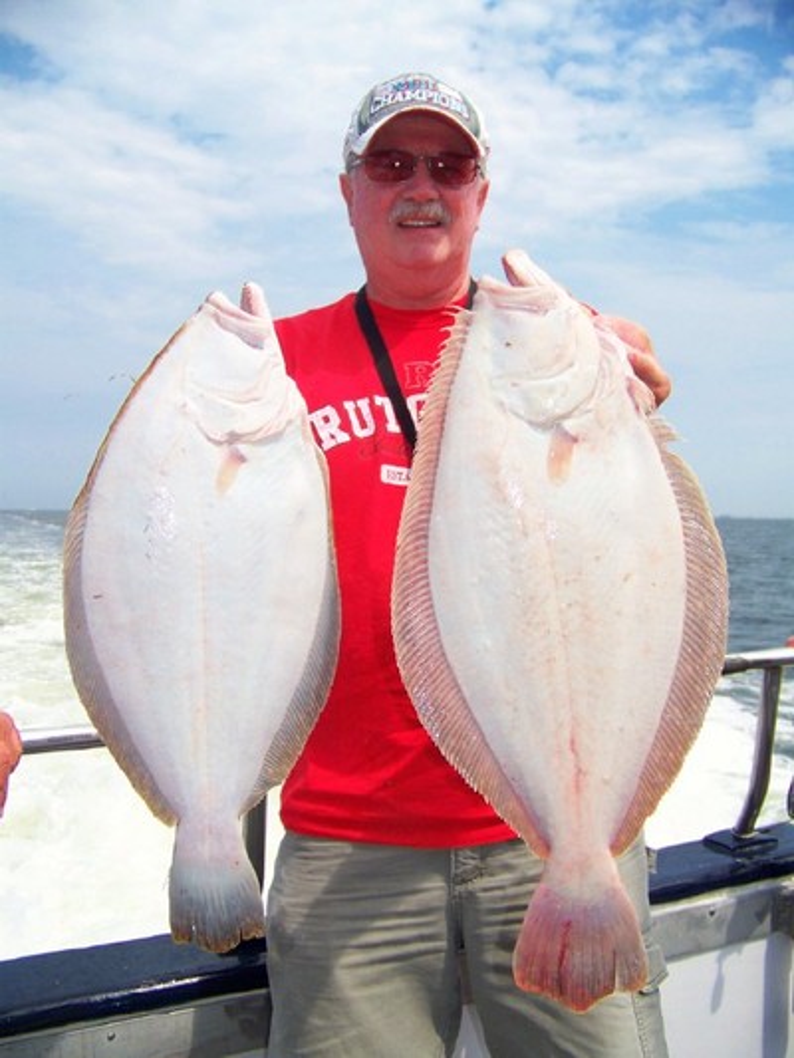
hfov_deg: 39.7
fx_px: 1101
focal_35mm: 36
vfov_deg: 51.3
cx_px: 397
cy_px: 529
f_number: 2.8
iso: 64
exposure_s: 1/1000
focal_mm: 5.85
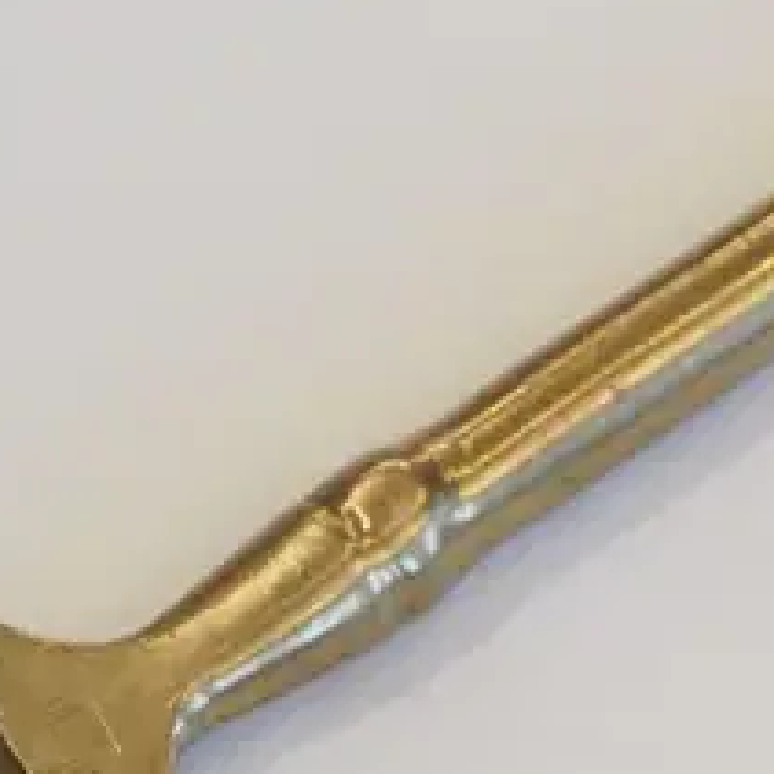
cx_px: 1192
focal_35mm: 283
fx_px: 7159
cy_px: 594
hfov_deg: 6.1
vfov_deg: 6.2
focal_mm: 33
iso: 1600
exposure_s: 1/320
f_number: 5.6
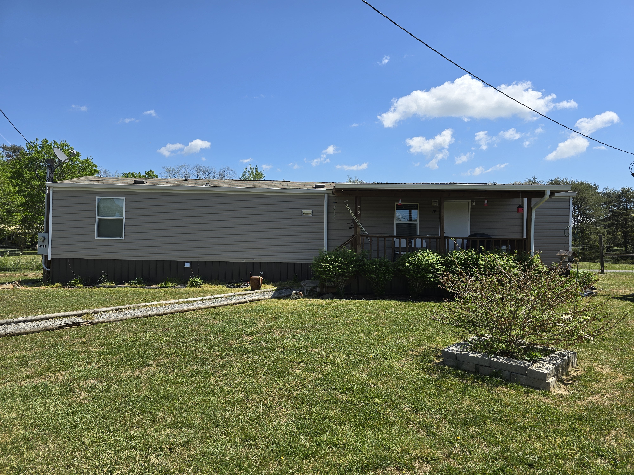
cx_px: 317
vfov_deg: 58.9
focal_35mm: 23
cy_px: 238
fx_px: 421
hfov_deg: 73.9
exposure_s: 1/854
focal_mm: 6.3
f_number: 1.7
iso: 12
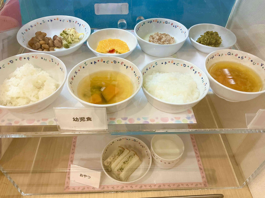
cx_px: 132
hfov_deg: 61.7
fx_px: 222
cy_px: 99
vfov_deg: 48.2
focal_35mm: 29
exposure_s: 1/60
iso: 50
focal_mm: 3
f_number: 1.8
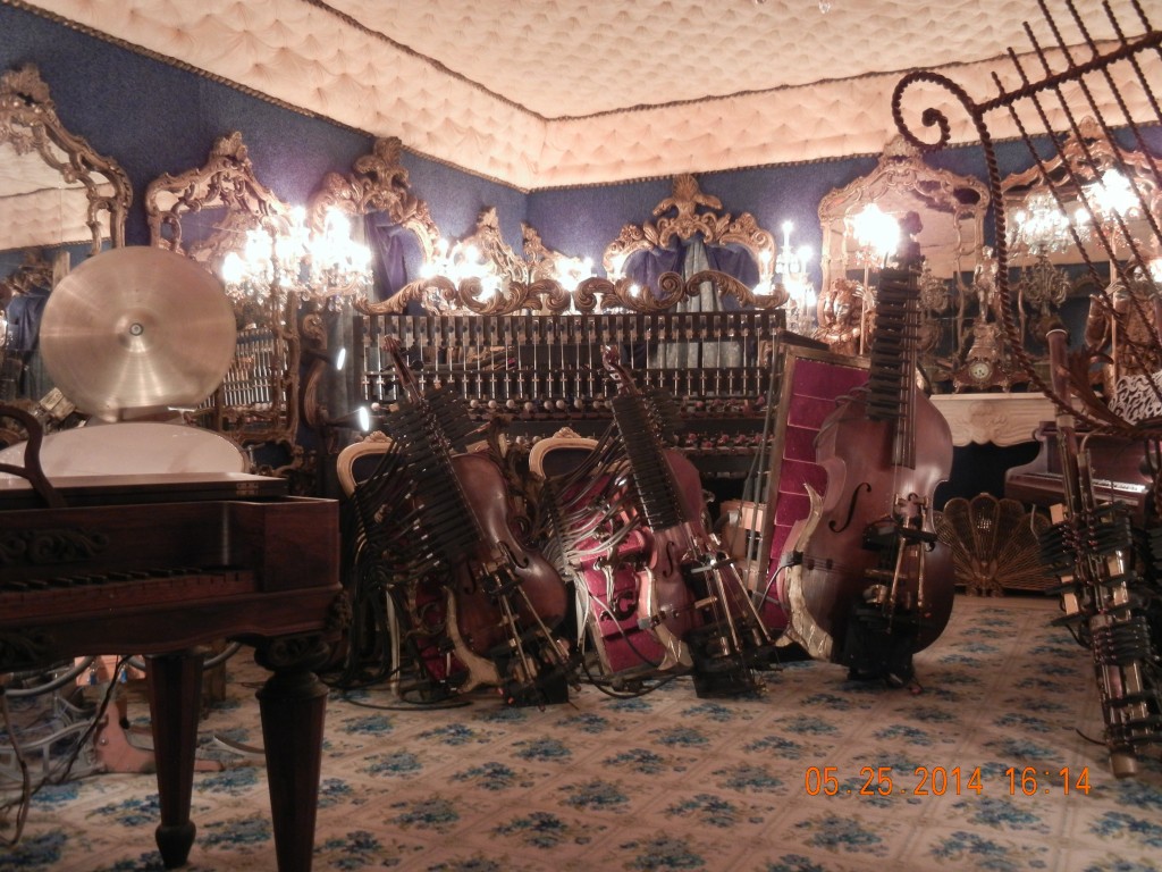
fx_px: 1141
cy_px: 436
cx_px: 581
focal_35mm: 34
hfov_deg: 54.0
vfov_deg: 41.8
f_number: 3.6
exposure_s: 1
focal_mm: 6.2
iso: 400
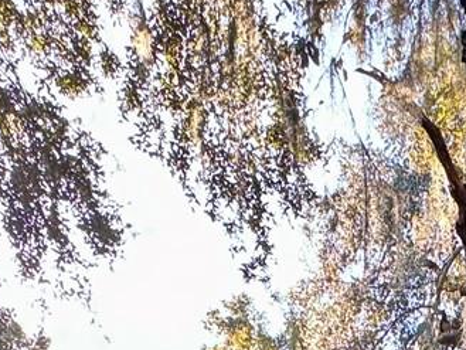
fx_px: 916
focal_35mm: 68
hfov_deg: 26.2
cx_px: 523
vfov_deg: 14.7
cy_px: 820
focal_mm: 2.22
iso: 125
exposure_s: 1/99
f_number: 2.2
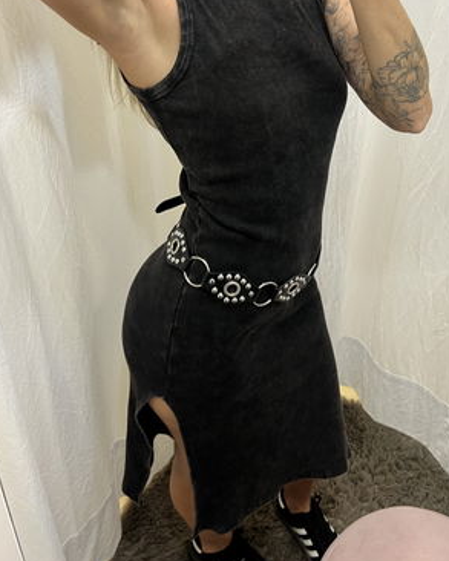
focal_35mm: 37
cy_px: 169
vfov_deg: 47.9
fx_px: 614
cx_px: 273
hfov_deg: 39.9
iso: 100
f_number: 1.5
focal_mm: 5.7
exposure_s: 1/50
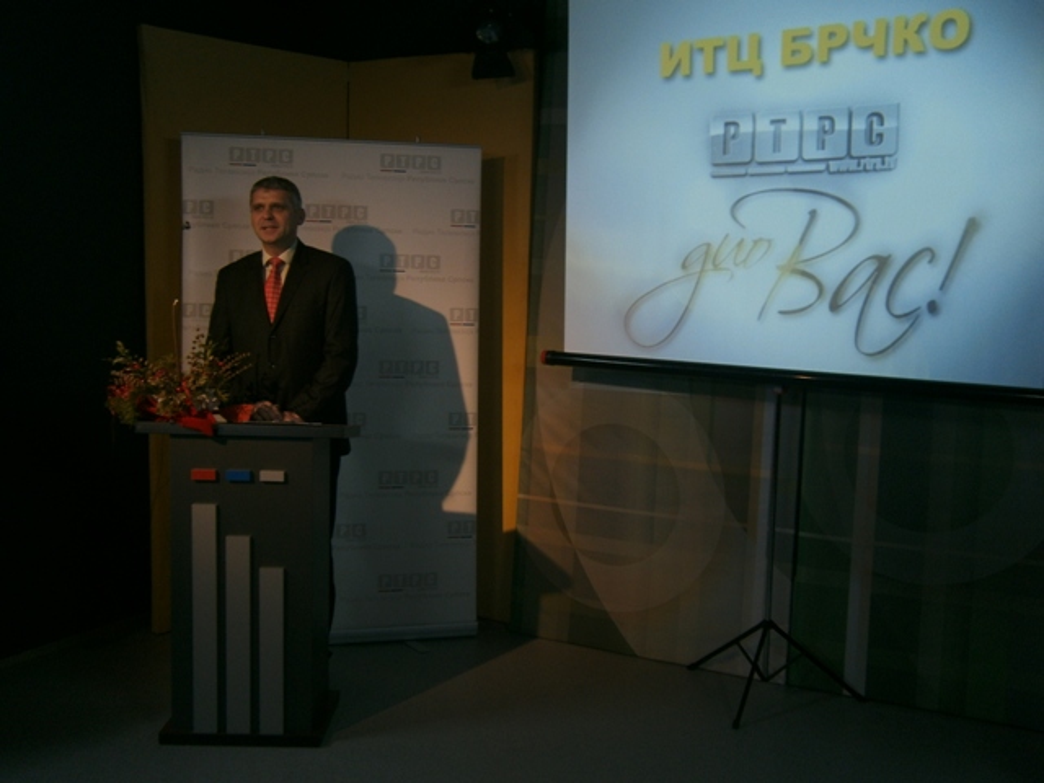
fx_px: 1086
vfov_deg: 39.7
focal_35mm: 36
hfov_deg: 51.4
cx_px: 522
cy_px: 392
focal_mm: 6.4
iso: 80
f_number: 3.1
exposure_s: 1/40
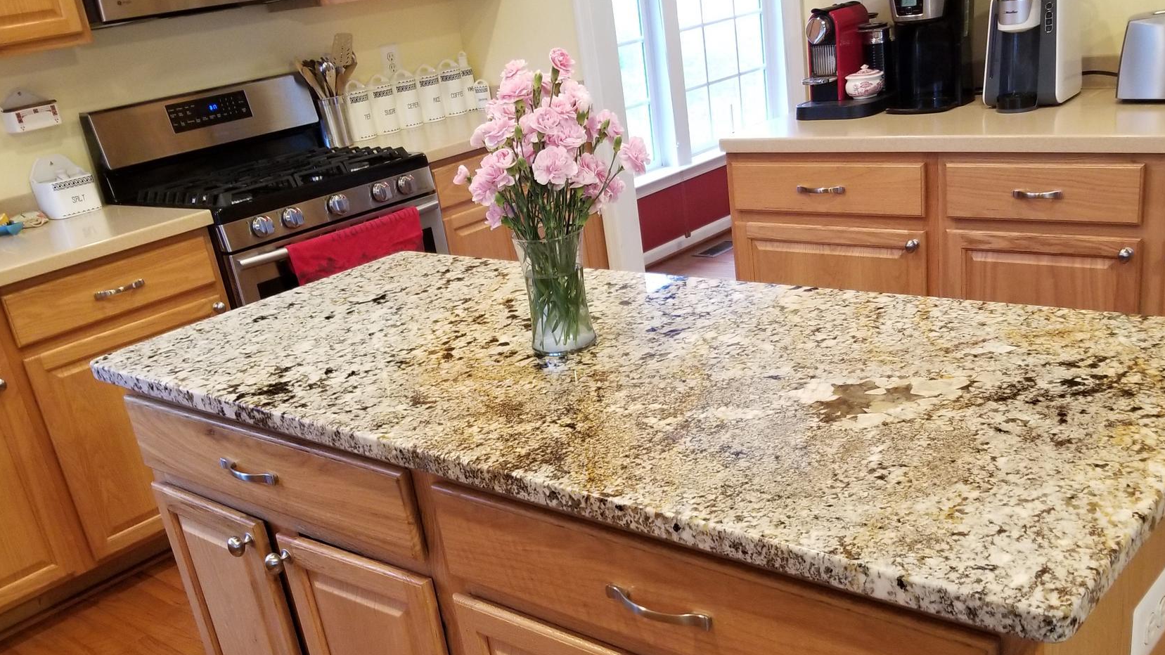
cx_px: 572
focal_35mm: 35
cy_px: 480
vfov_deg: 33.1
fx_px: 1081
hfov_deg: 56.6
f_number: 1.7
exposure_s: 1/30
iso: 160
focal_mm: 4.25
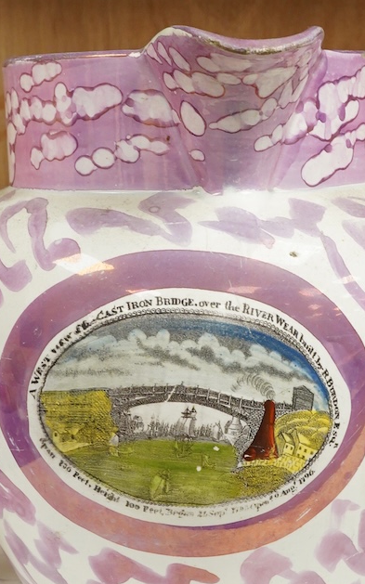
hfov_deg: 15.9
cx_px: 187
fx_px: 1305
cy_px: 298
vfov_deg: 25.2
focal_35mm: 82
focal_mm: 30
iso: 2500
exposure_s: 1/100
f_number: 13
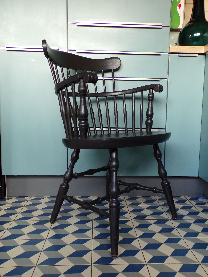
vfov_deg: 56.8
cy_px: 138
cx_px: 104
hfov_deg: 44.2
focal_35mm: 32
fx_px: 256
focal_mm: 5.8
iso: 165
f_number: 3.2
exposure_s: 1/34
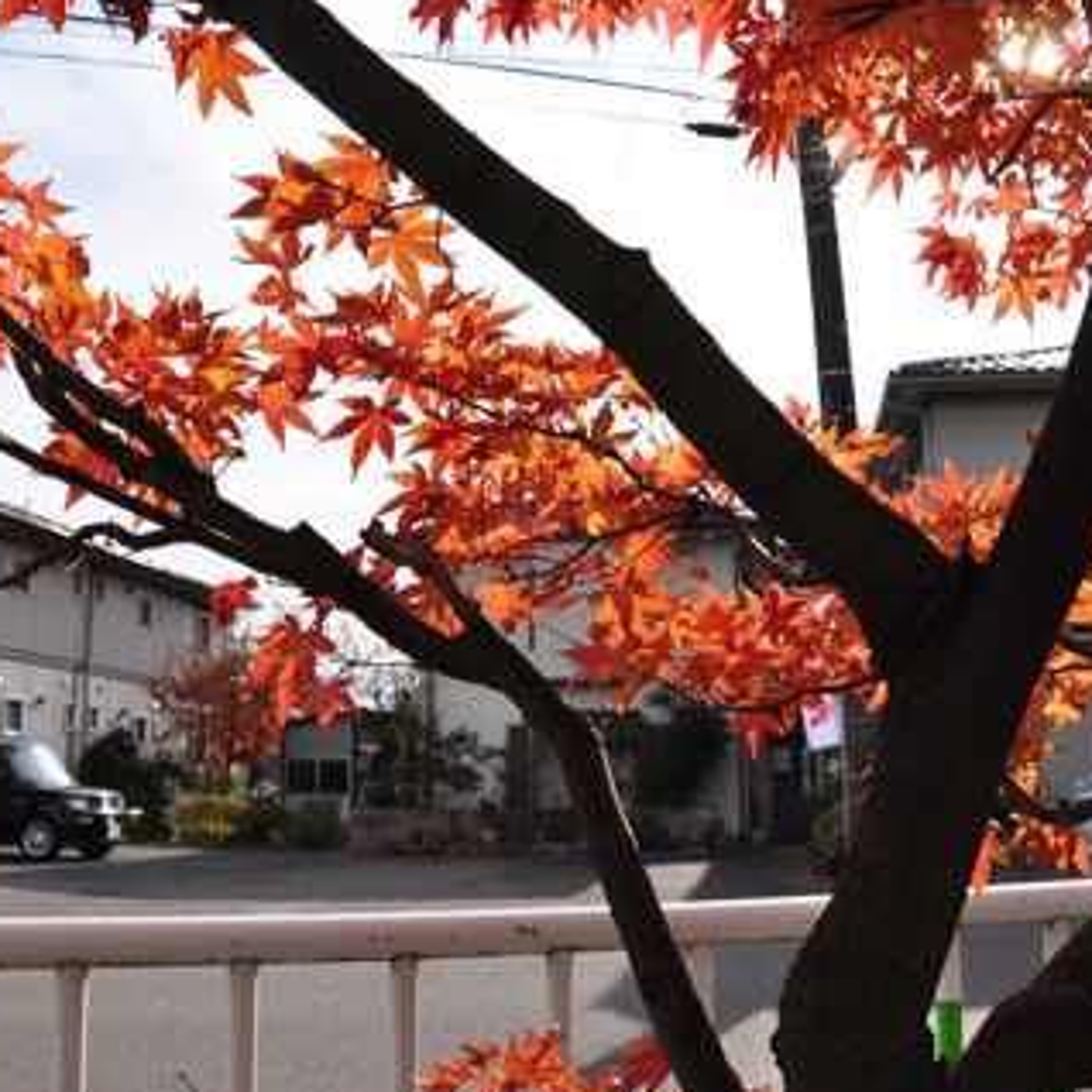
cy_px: 560
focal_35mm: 36
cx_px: 539
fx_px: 1285
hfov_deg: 46.0
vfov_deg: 46.0
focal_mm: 18
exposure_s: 1/2500
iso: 500
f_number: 7.1
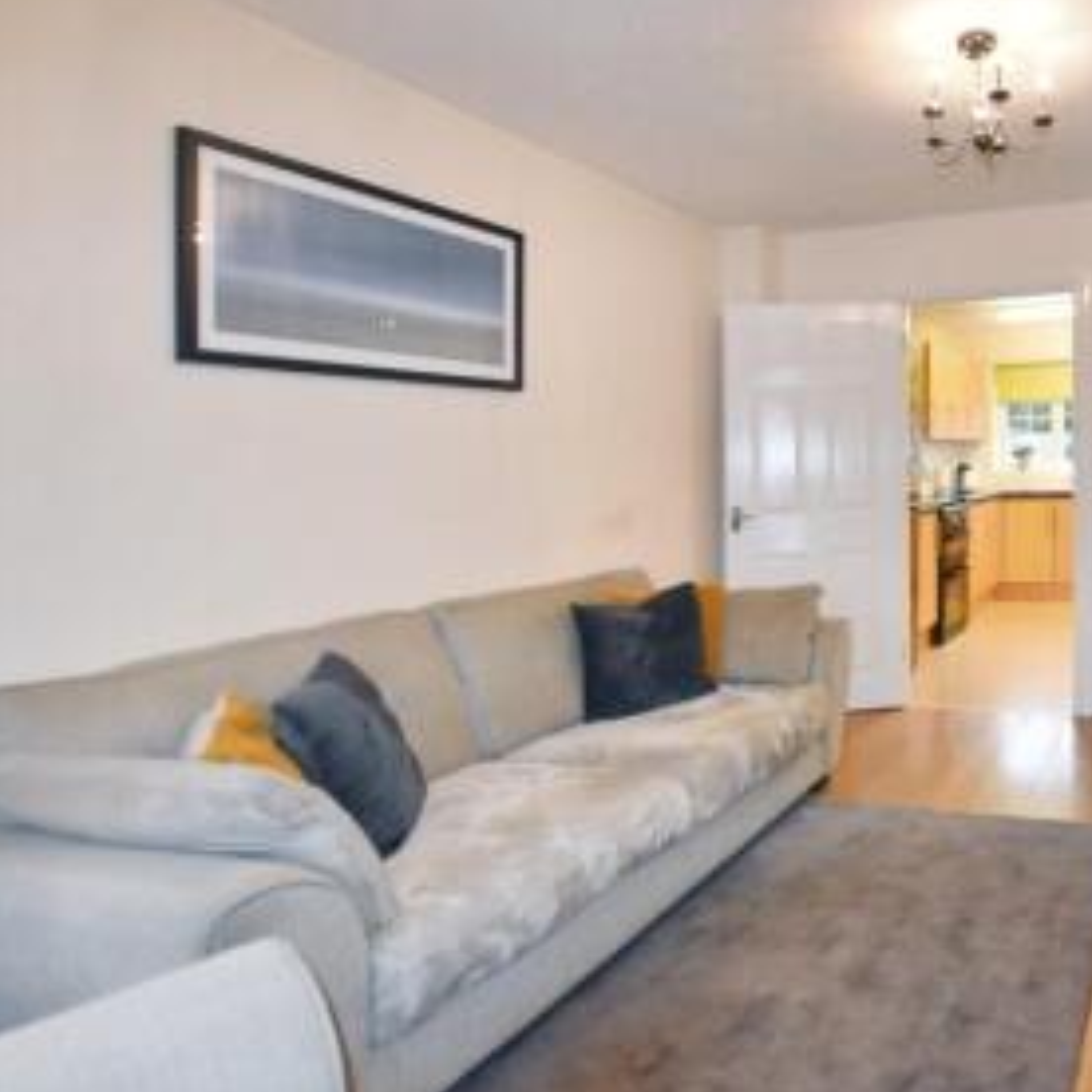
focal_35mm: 22
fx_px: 785
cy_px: 595
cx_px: 926
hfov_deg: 61.6
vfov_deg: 69.5
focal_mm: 10
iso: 1250
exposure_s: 1/125
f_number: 3.5
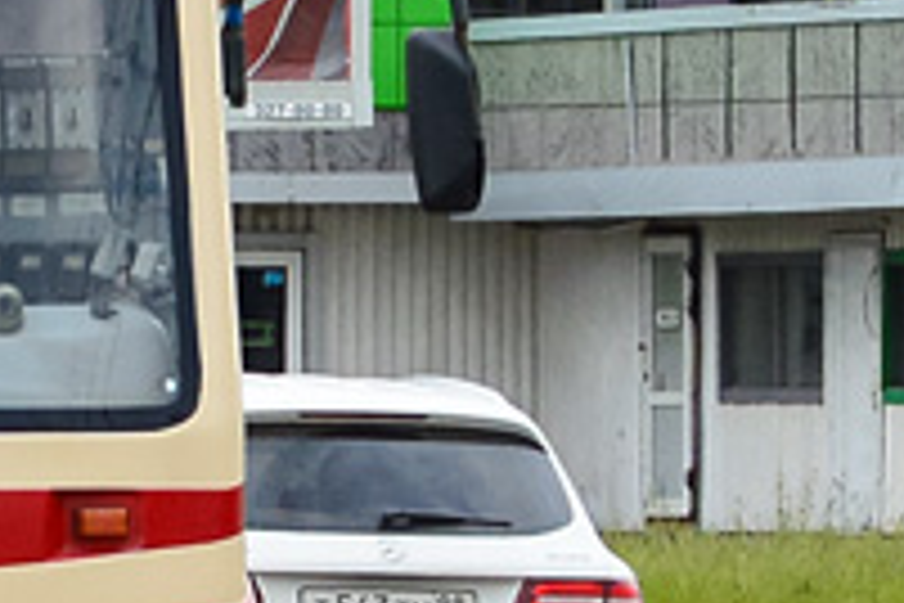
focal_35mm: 785
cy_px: -266
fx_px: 19711
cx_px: -594
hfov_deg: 2.6
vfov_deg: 1.8
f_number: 5.6
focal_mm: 70
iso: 400
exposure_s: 1/400
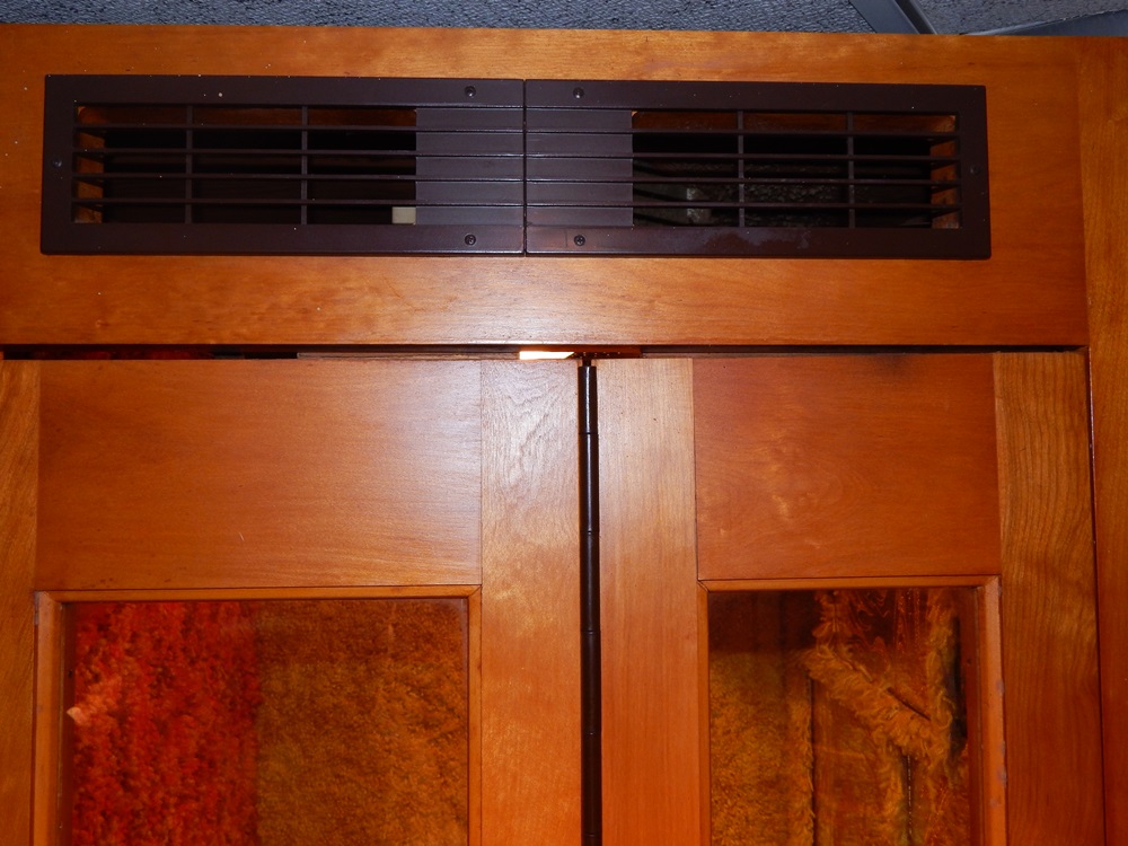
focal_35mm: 31
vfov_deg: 45.4
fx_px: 1010
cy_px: 423
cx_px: 564
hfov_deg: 58.4
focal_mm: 5.6
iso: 200
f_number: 3.2
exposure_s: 1/30
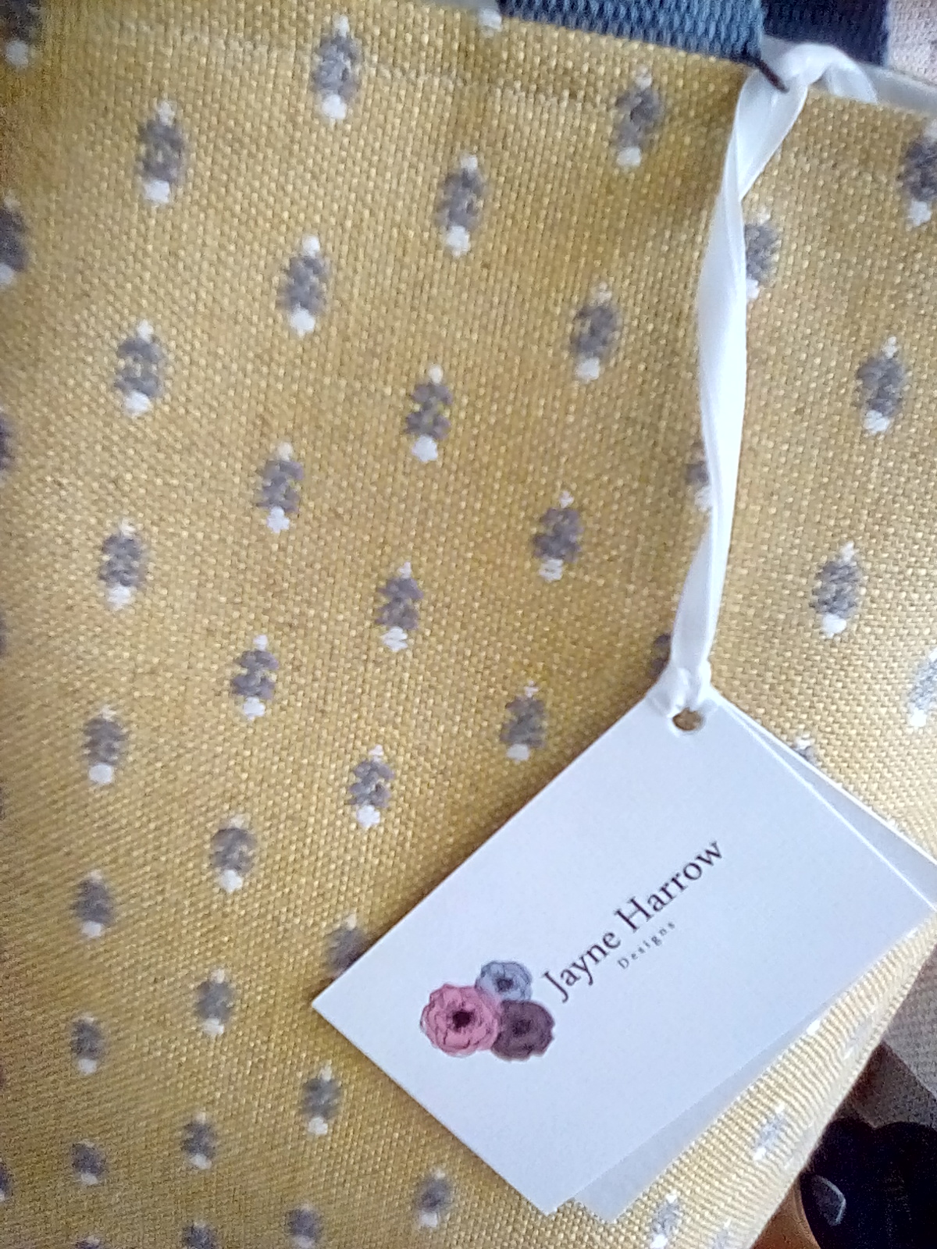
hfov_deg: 36.8
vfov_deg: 47.9
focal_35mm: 39
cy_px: 624
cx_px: 468
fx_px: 1408
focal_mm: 3.1
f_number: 2.8
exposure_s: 1/30
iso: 243
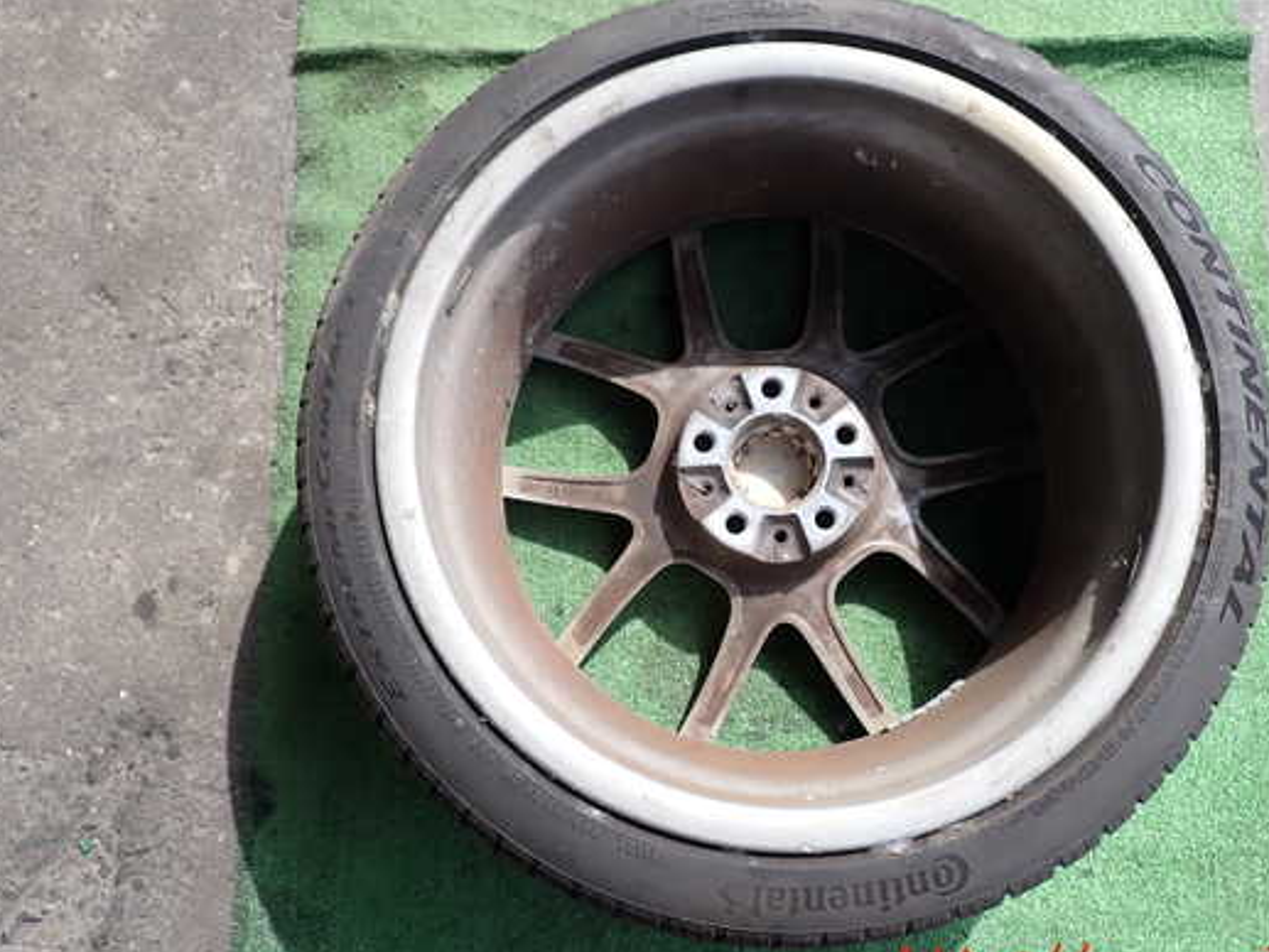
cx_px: 719
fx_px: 1063
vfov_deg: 48.2
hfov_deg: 61.4
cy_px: 449
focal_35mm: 29
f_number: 2.8
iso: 100
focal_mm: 4.5
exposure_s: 1/500
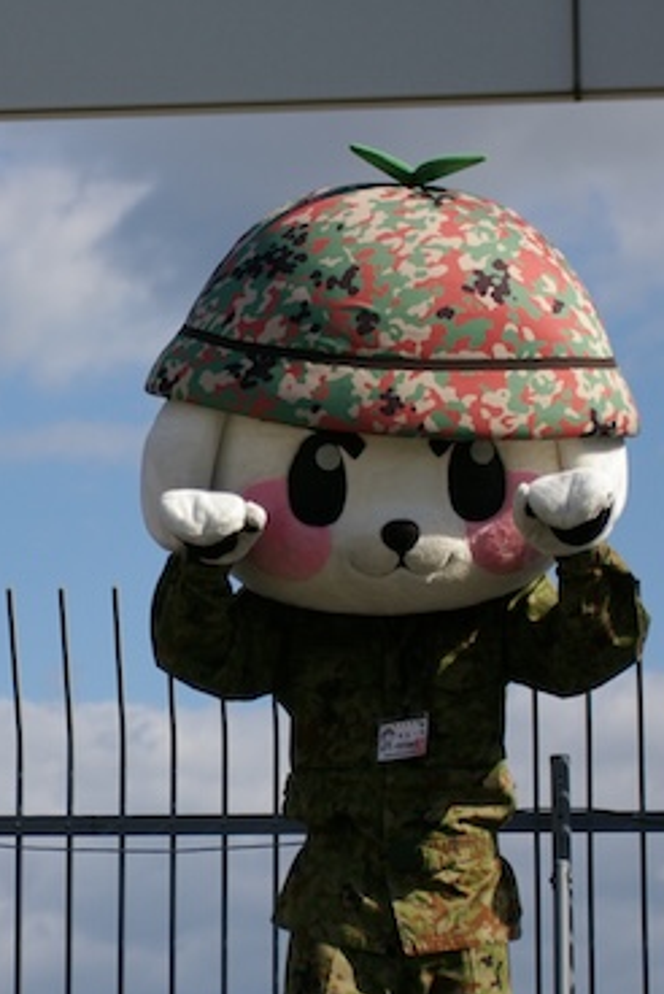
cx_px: -27
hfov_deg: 8.9
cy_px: 528
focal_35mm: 154
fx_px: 4247
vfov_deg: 13.3
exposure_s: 1/4000
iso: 400
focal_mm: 63
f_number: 4.5
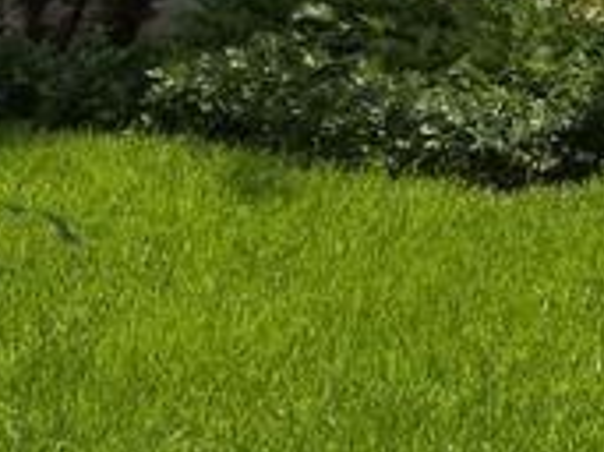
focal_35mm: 156
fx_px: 2720
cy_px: -498
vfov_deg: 8.9
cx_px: 1413
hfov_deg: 10.9
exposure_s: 1/3528
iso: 50
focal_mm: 4.25
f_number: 1.7
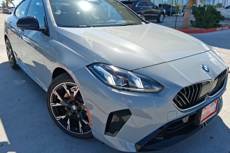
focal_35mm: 28
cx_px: 116
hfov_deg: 65.5
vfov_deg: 46.4
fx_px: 179
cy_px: 72
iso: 25
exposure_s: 1/556
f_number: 1.8
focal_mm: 3.98
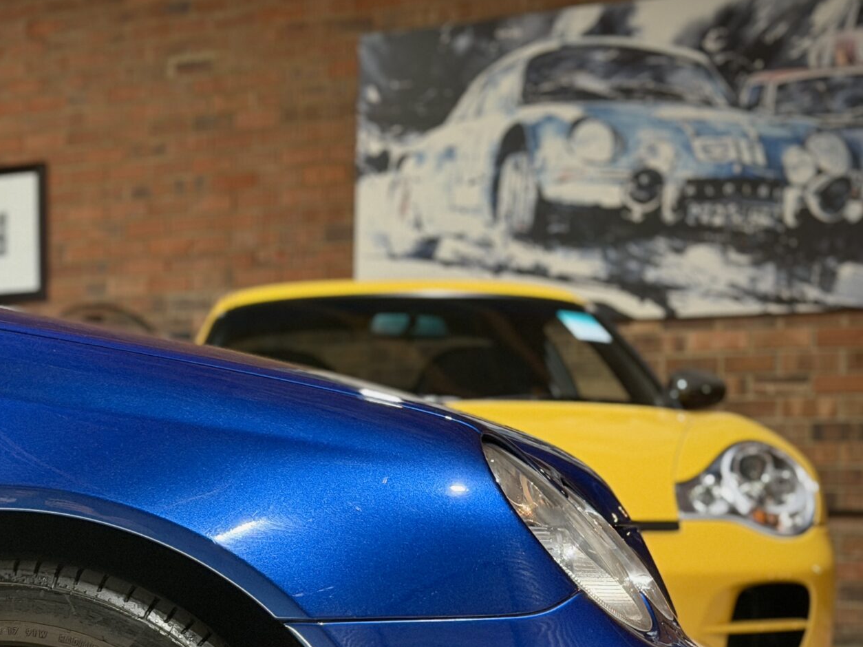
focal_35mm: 98
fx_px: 2443
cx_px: 15
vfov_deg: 14.9
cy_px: 621
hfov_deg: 19.5
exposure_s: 1/40
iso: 320
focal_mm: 6.76
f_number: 1.78
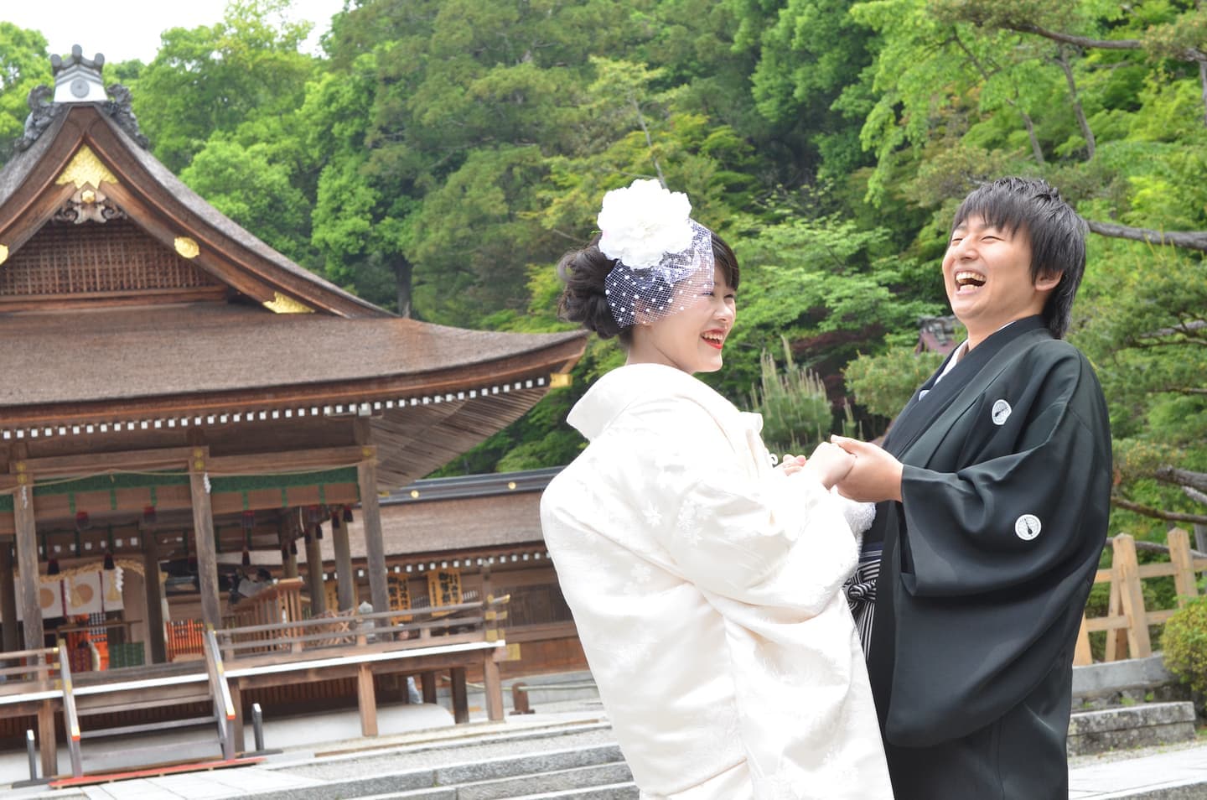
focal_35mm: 60
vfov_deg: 22.5
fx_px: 2008
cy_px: 400
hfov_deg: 33.5
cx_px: 604
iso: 800
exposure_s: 1/640
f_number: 5.6
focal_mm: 40
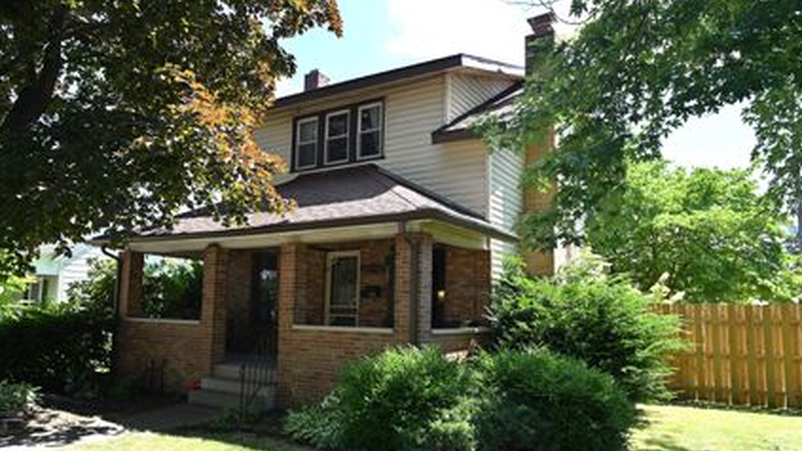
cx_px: 379
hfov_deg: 71.8
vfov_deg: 44.2
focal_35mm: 26
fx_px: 553
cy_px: 264
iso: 160
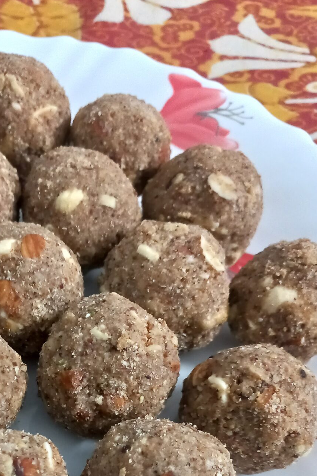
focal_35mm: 52
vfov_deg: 36.1
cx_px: 20
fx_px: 687
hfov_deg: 25.0
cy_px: 419
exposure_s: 1/25
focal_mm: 4.6
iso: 500
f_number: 1.8
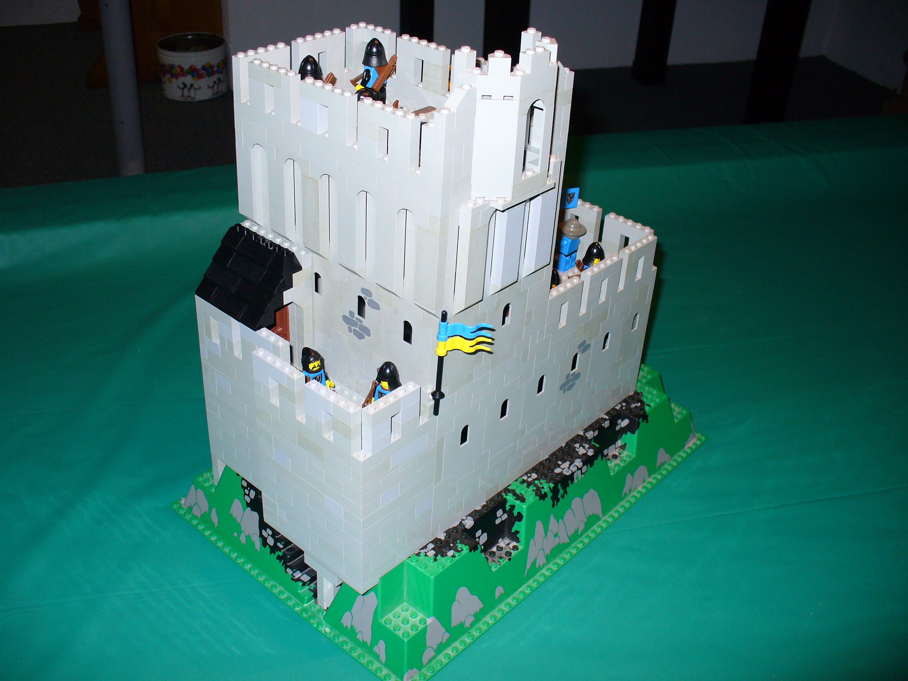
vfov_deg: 38.7
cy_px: 340
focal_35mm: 37
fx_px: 971
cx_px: 454
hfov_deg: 50.1
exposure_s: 1/30
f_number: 2.8
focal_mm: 6.1
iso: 100
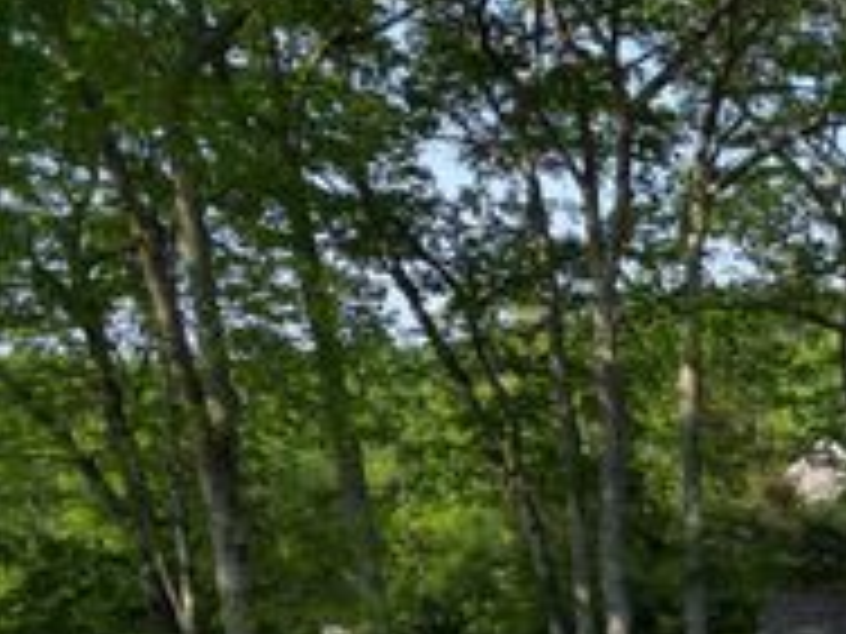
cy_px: 740
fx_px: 1564
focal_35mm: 64
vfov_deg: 21.5
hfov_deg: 25.7
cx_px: 1120
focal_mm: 6.72
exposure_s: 1/1500
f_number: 1.7
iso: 110
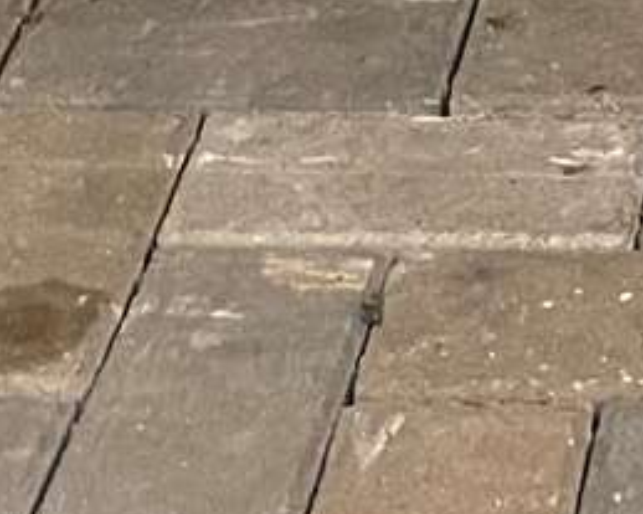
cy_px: -1003
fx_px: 3729
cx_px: 1040
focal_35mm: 196
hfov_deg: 9.5
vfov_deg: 7.1
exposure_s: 1/25
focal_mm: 4.2
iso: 640
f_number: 1.6
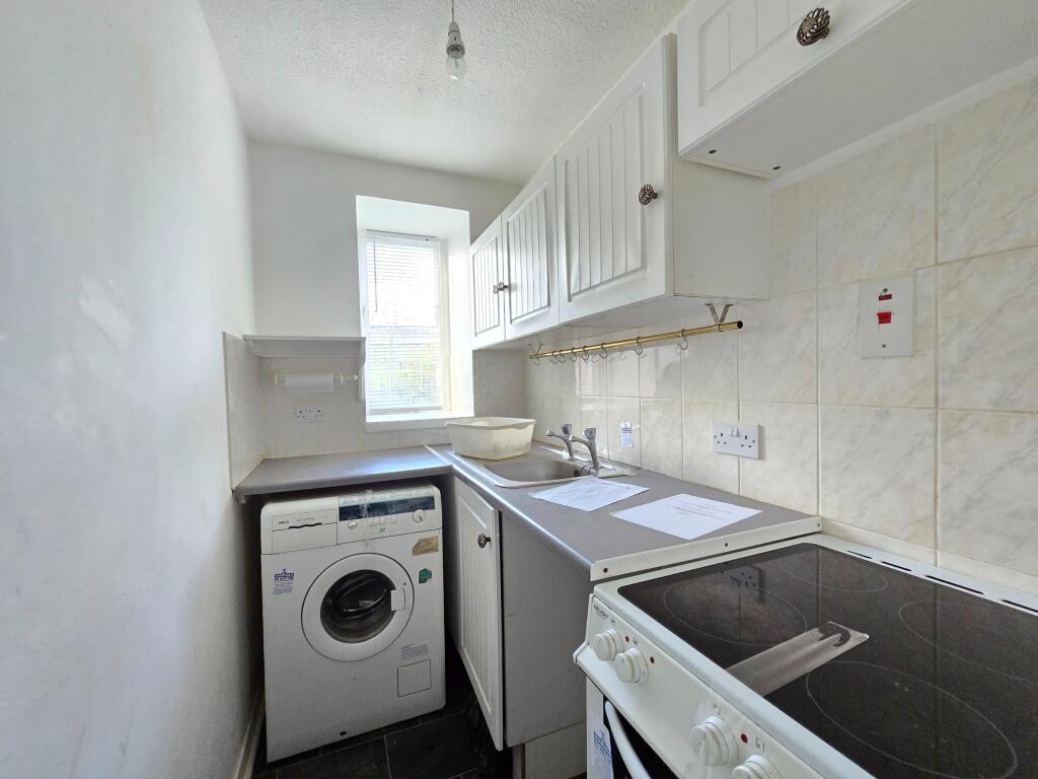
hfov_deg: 106.2
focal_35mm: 13
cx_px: 519
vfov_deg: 89.9
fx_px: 390
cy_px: 390
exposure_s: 1/50
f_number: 2.2
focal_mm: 2.2
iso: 400
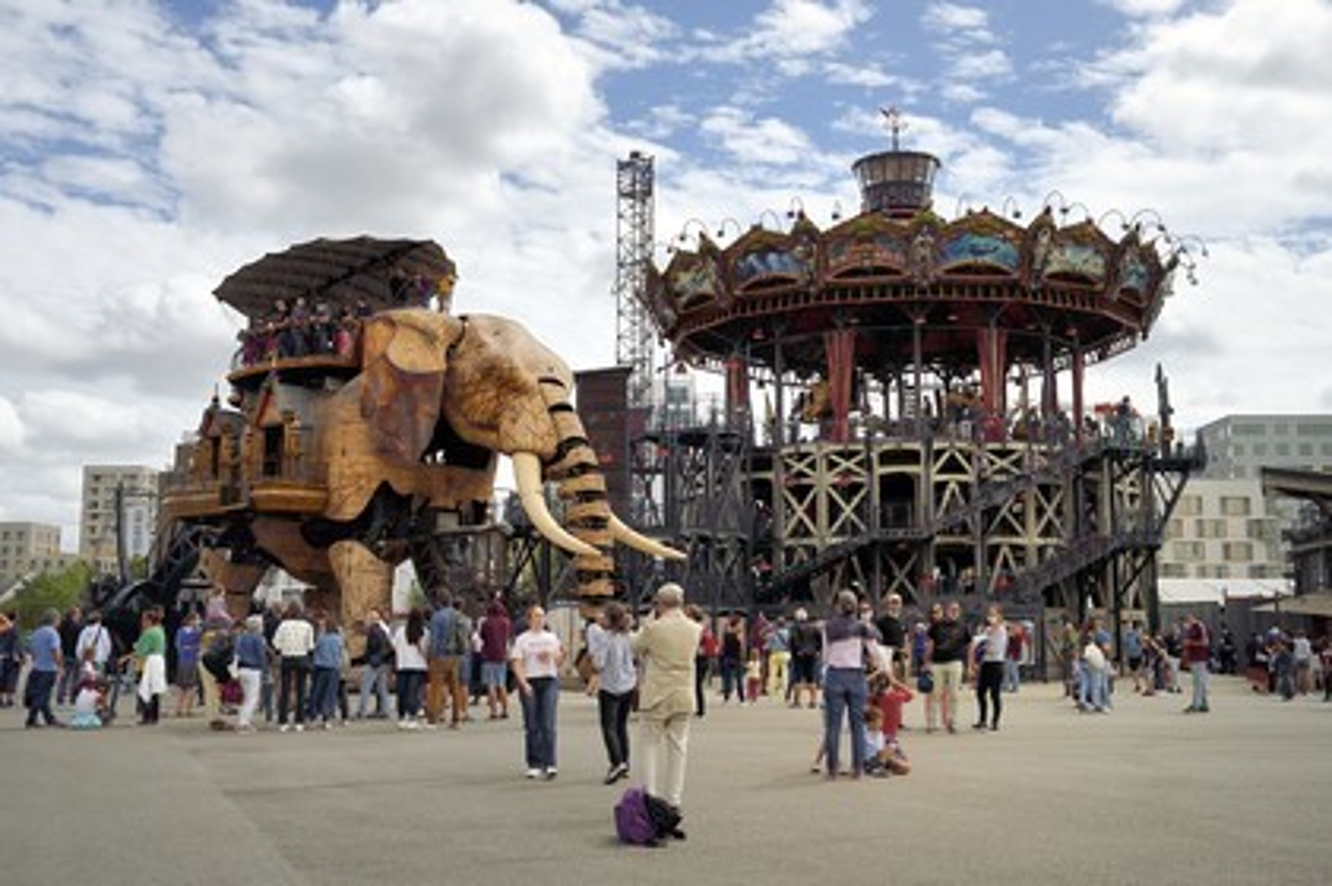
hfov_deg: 48.5
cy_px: 443
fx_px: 1479
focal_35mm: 40
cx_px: 666
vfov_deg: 33.3
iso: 200
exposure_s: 1/400
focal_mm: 40
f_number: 10
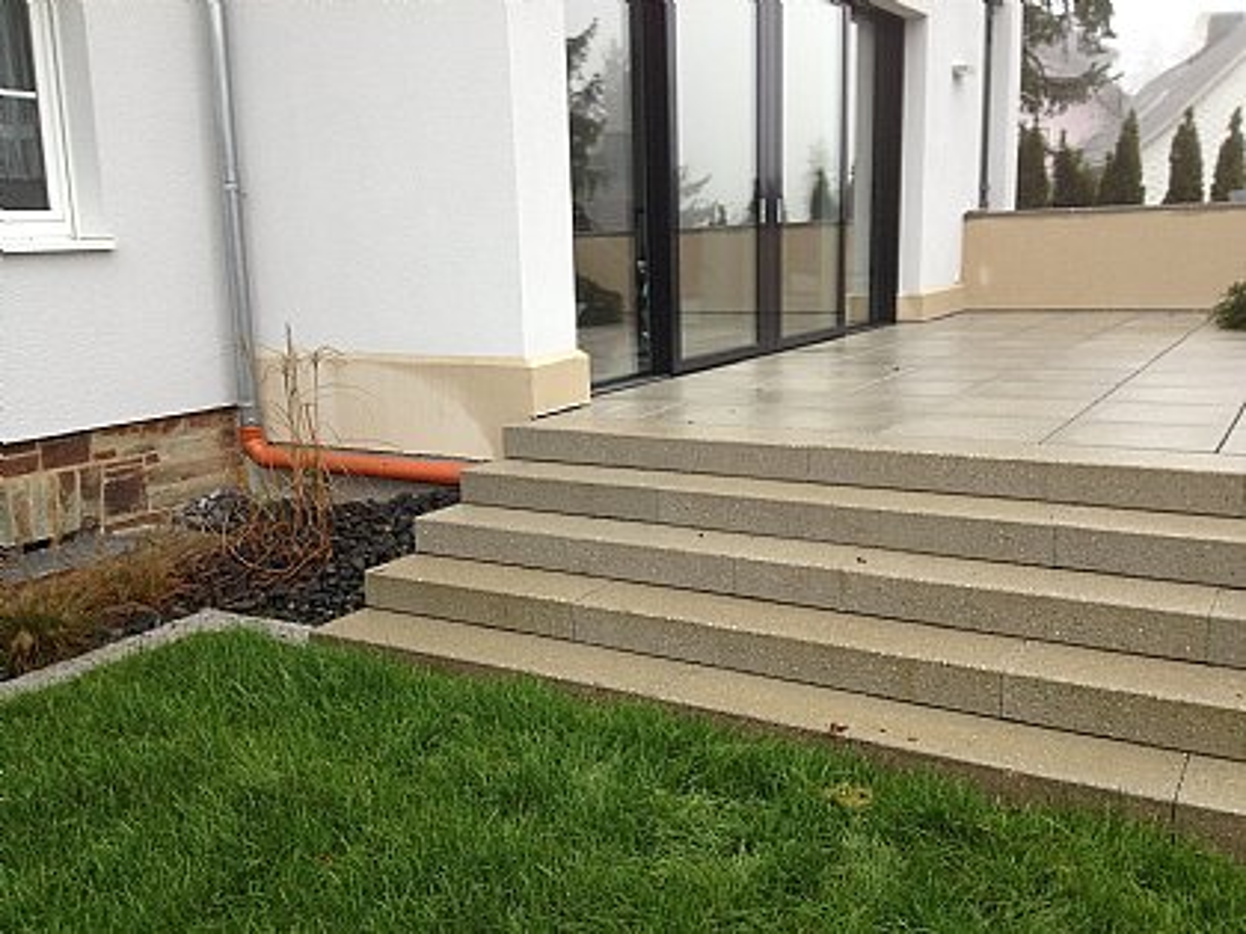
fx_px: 1260
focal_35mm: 35
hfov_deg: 52.6
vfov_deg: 40.7
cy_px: 467
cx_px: 623
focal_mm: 4.28
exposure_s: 1/60
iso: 64
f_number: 2.4
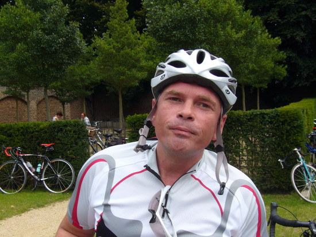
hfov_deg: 42.1
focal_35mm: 45
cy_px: 118
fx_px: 411
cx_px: 158
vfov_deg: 32.2
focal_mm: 7.5
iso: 100
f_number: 6.3
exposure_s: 1/160
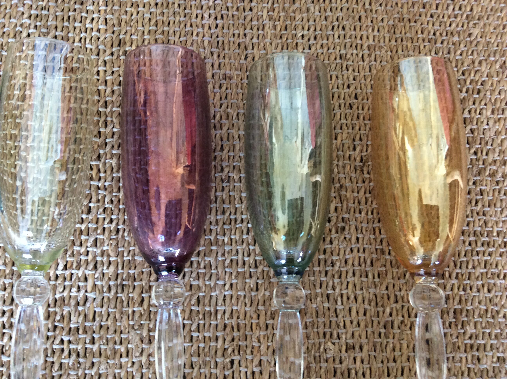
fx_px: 468
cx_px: 254
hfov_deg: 56.9
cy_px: 190
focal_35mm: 32
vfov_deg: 44.1
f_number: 2.4
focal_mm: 3.3
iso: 125
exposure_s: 1/25
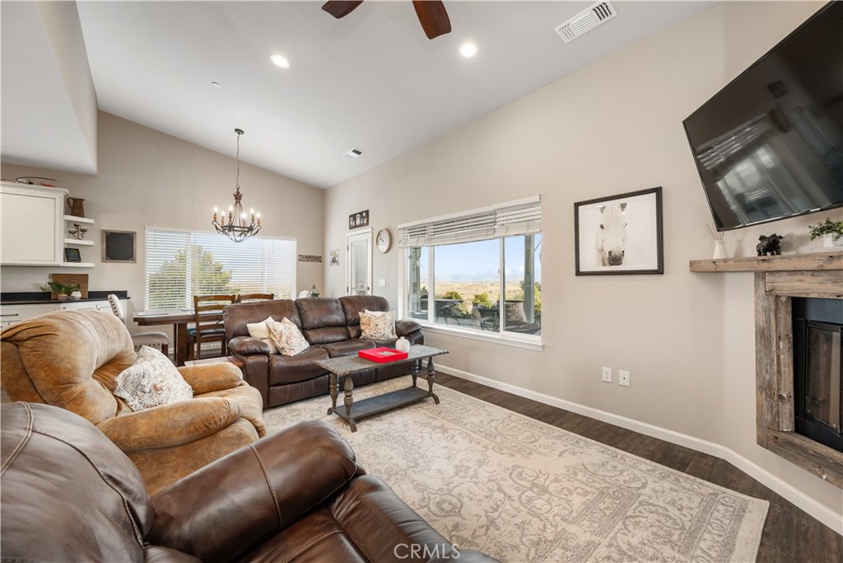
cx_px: 422
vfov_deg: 81.2
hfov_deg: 104.2
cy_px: 282
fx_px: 328
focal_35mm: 14
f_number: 8
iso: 100
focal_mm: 14
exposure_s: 1/6
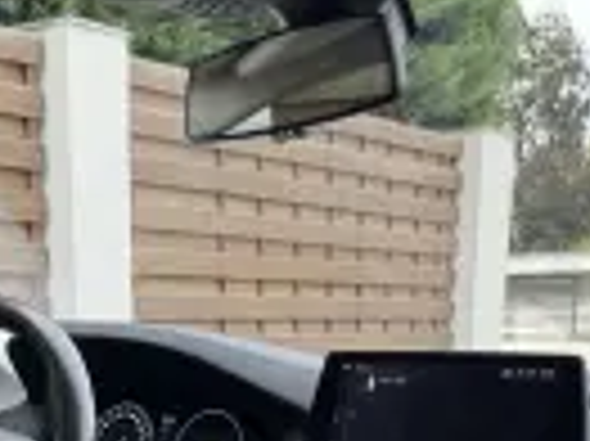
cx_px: 248
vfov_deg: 20.6
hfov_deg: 29.4
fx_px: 1124
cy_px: 544
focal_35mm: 66
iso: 100
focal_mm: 6.76
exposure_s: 1/302
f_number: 1.78
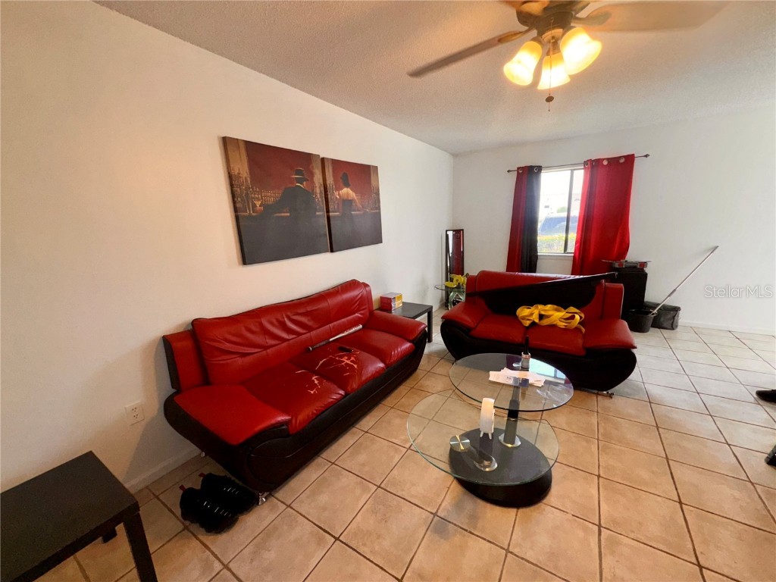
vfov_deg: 85.7
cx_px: 388
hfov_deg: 102.1
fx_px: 314
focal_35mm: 14
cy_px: 291
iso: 50
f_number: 2.2
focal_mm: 2.22
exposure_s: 1/122
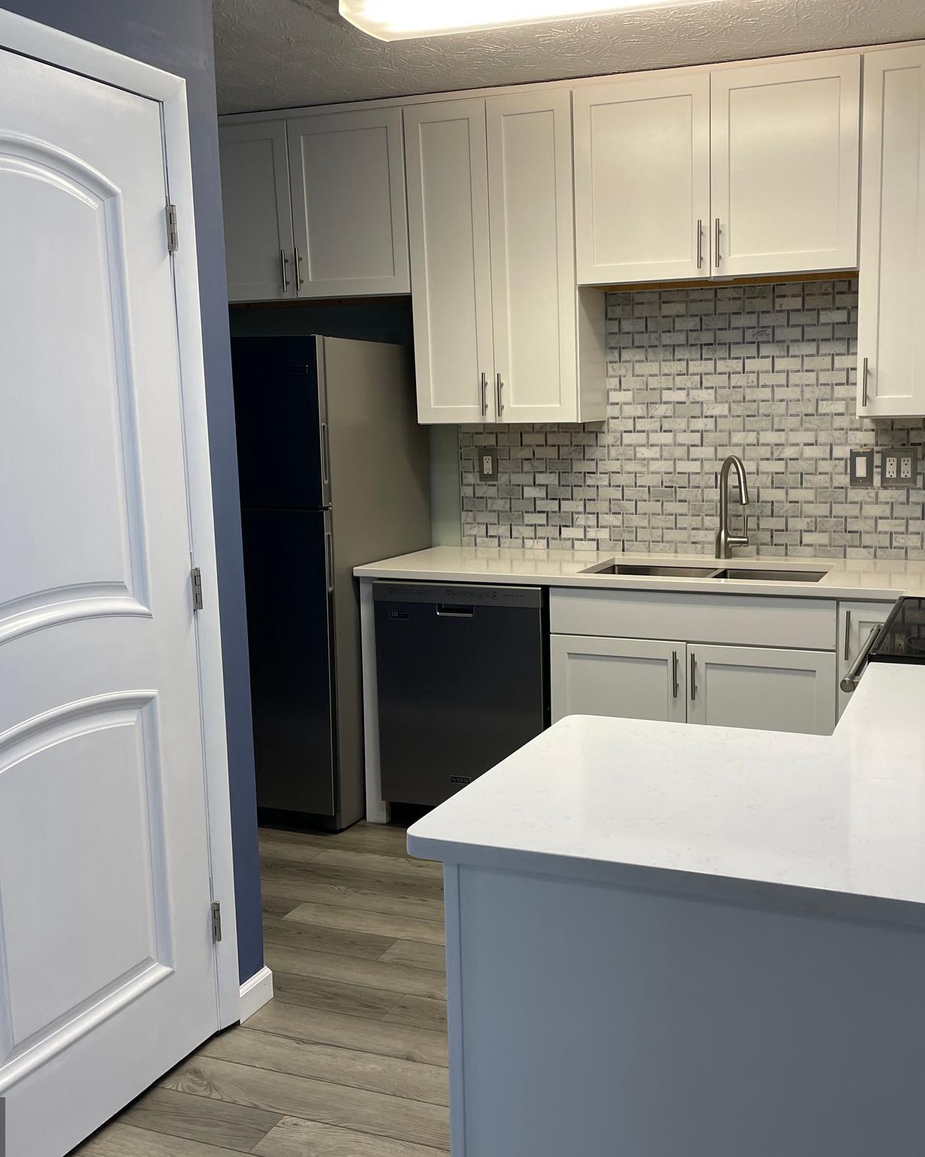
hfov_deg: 42.9
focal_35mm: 34
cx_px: 591
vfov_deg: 52.8
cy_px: 578
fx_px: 1164
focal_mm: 4.2
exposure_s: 1/120
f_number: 1.6
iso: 80
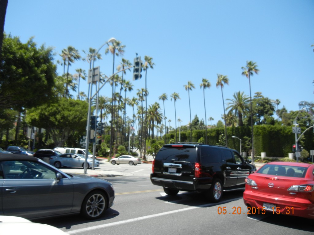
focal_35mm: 30
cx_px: 157
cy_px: 118
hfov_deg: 60.0
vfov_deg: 46.8
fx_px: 272
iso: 160
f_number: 3.5
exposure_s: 1/936
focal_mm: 5.4
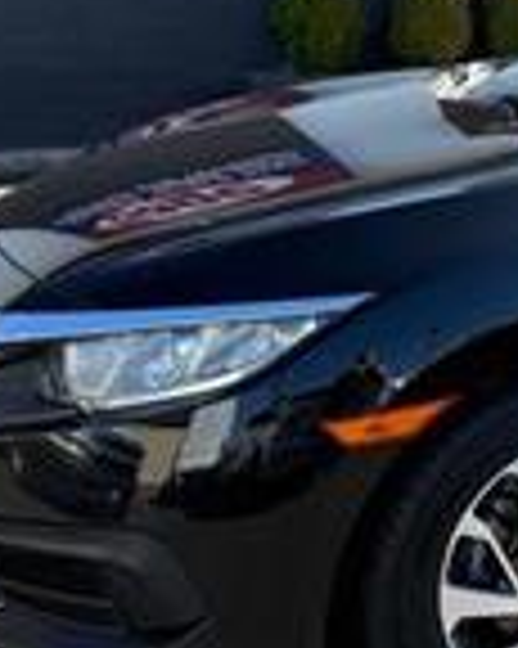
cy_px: 135
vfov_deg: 23.0
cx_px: 779
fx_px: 1573
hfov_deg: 16.9
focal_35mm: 82
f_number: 1.78
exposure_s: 1/2525
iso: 100
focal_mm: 6.76
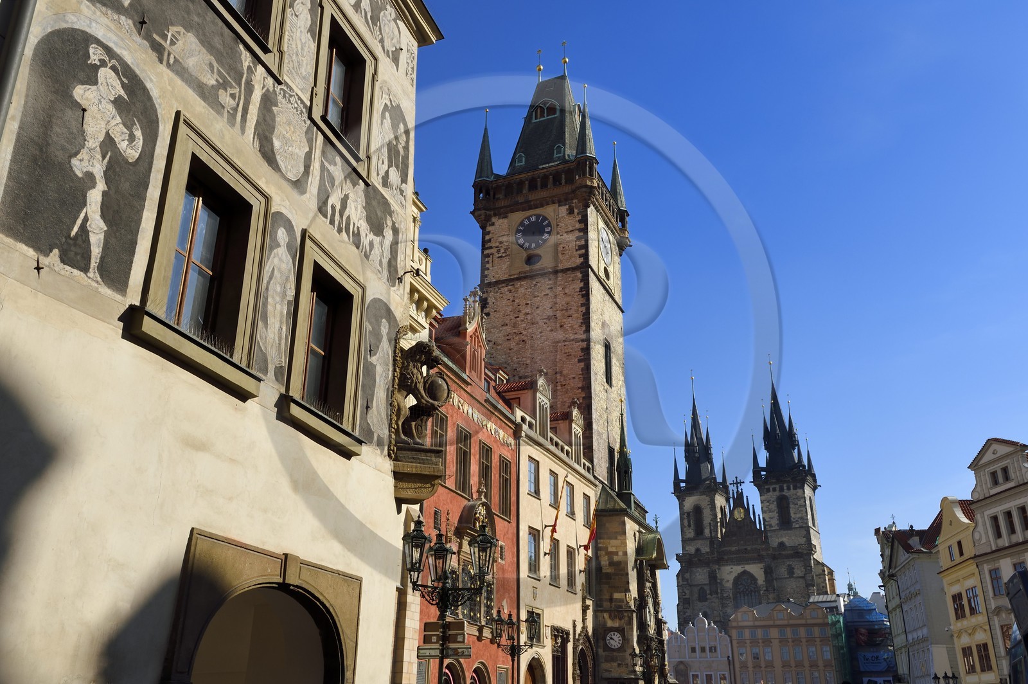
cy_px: 342
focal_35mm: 32
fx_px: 913
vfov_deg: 41.0
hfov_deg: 58.8
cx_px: 514
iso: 200
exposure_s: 1/250
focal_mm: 32
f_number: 14
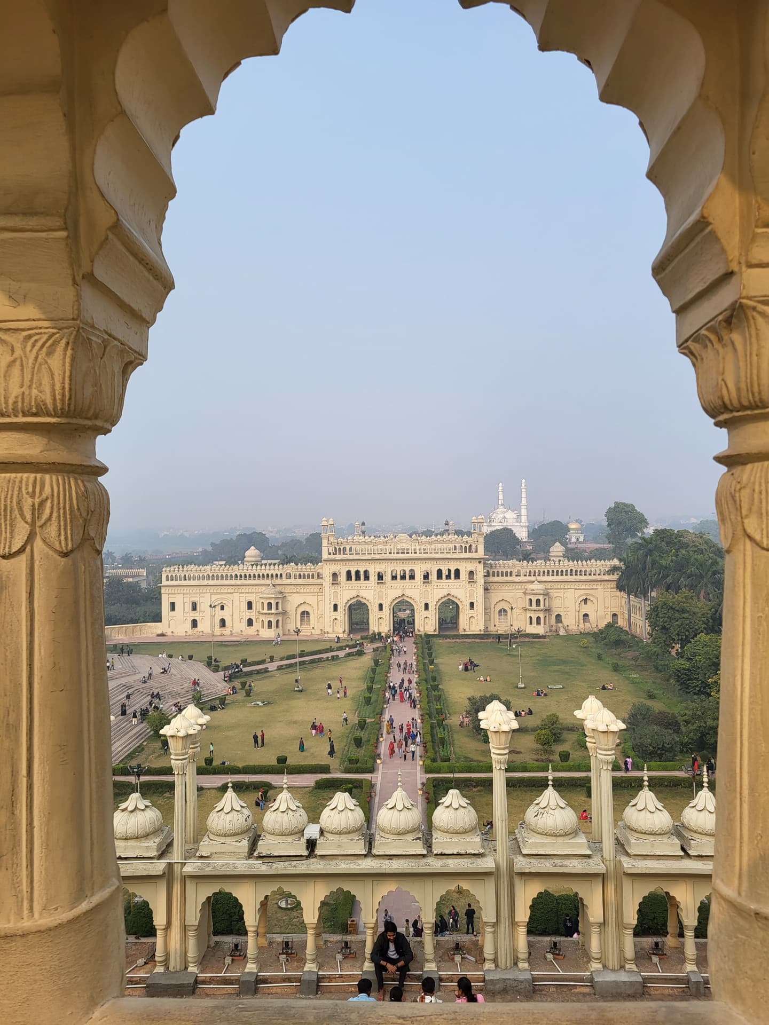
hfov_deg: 53.1
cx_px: 384
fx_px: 770
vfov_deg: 67.3
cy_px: 512
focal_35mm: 26
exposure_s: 1/1433
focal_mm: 5.4
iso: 40
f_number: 1.8
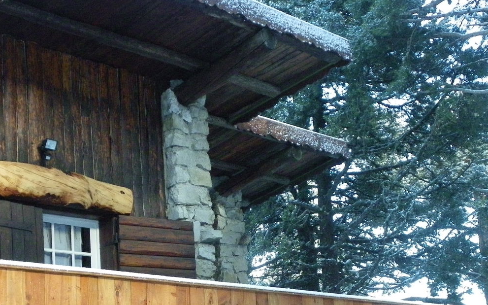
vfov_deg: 16.8
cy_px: 238
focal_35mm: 77
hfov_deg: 26.8
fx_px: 1024
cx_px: 242
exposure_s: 1/250
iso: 500
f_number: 3.2
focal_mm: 7.9
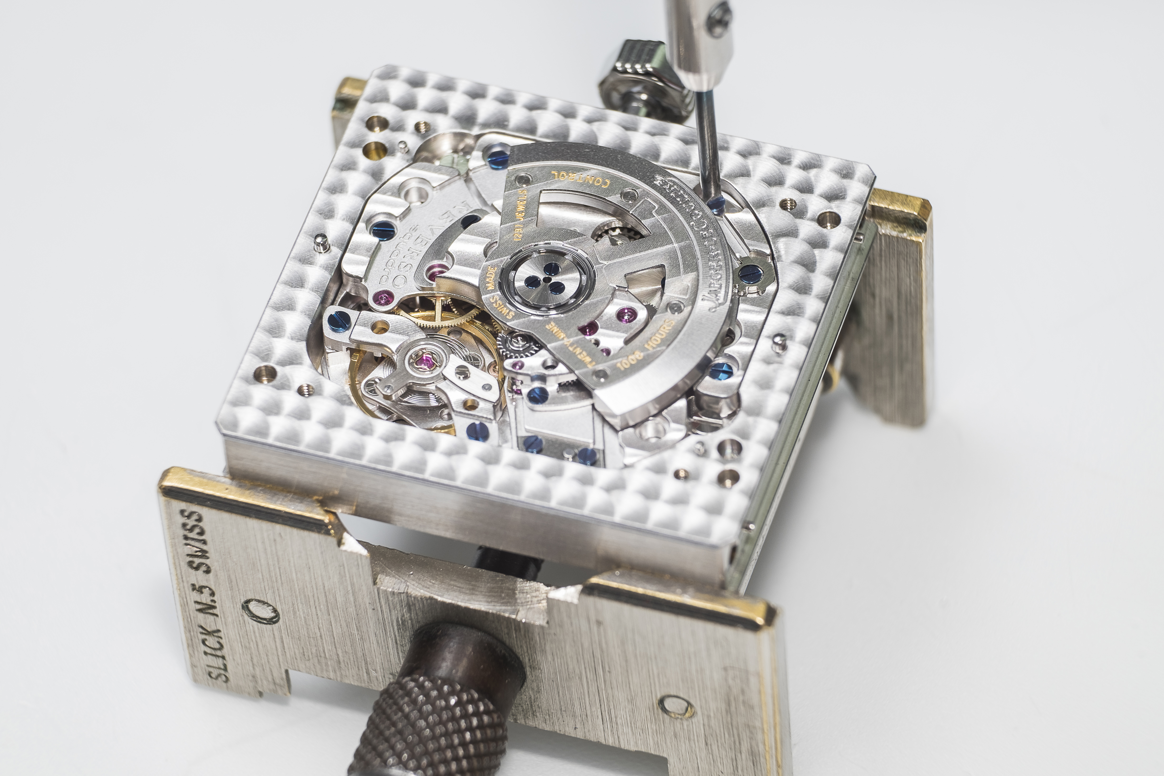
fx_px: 4850
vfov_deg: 9.1
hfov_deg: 13.7
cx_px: 582
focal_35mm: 150
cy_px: 388
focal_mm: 99.8
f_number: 8
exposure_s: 1/125
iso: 200
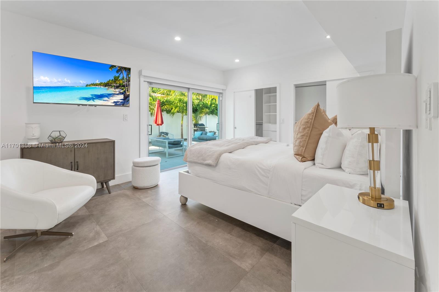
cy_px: 146
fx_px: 171
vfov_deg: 81.2
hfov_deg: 104.3
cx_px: 220
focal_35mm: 14
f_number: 16
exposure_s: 2.5
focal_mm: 14
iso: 100
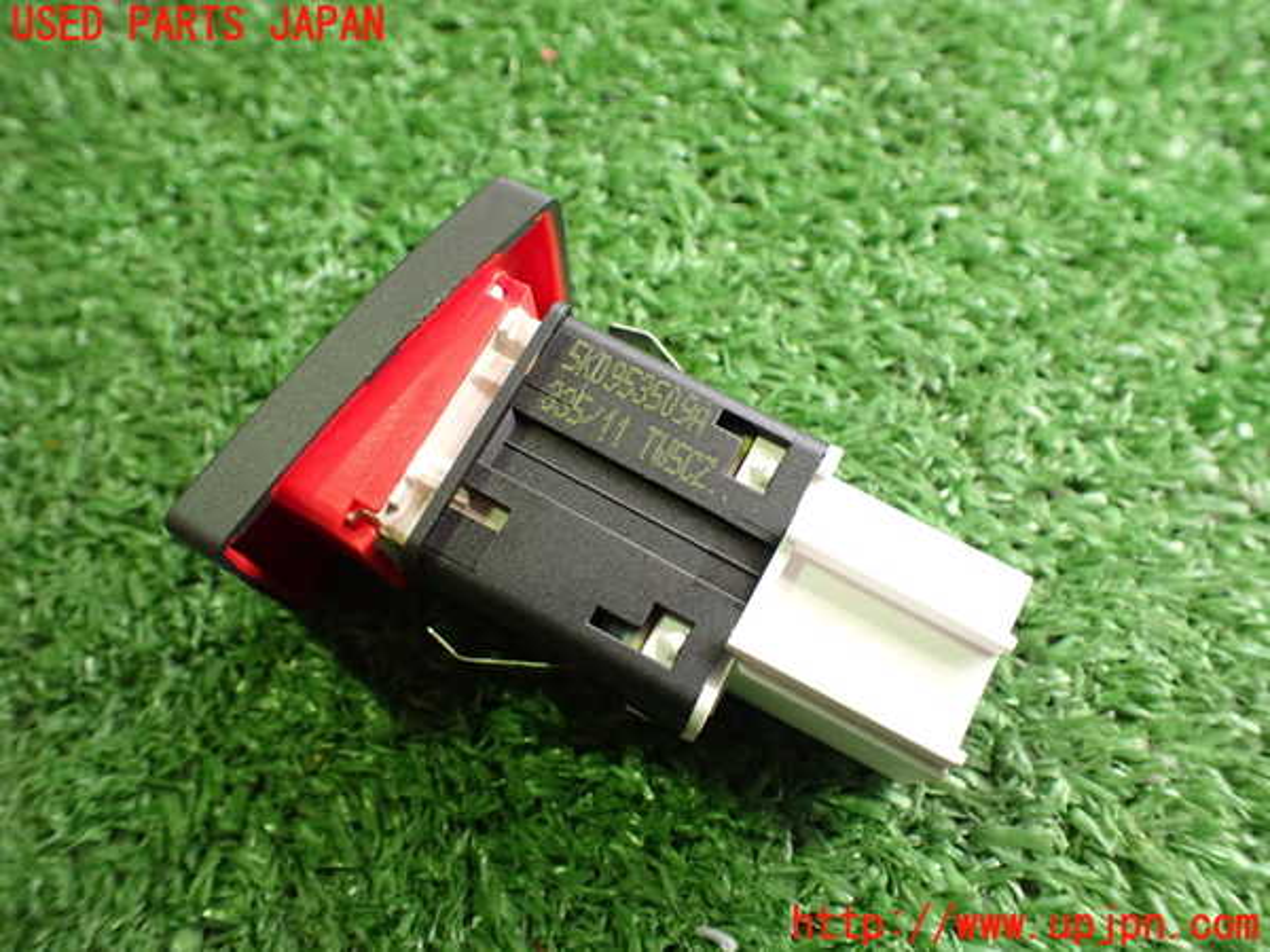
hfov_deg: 60.0
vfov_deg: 46.8
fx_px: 1101
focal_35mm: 30
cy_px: 476
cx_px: 635
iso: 800
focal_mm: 5.4
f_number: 2.3
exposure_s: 1/100
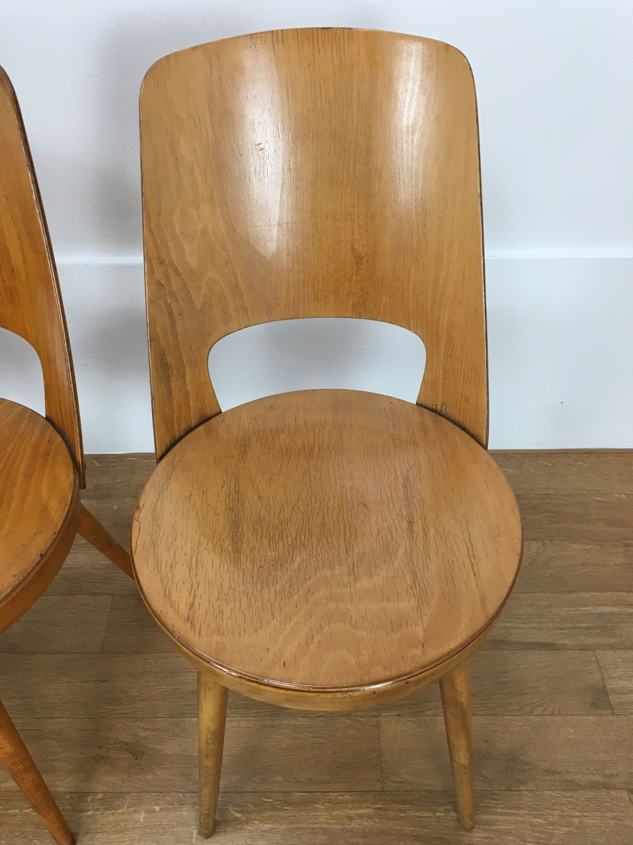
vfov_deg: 61.7
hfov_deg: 48.2
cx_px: 316
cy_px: 422
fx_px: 707
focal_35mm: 29
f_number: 2.2
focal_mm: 4.15
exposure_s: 1/33
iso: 40
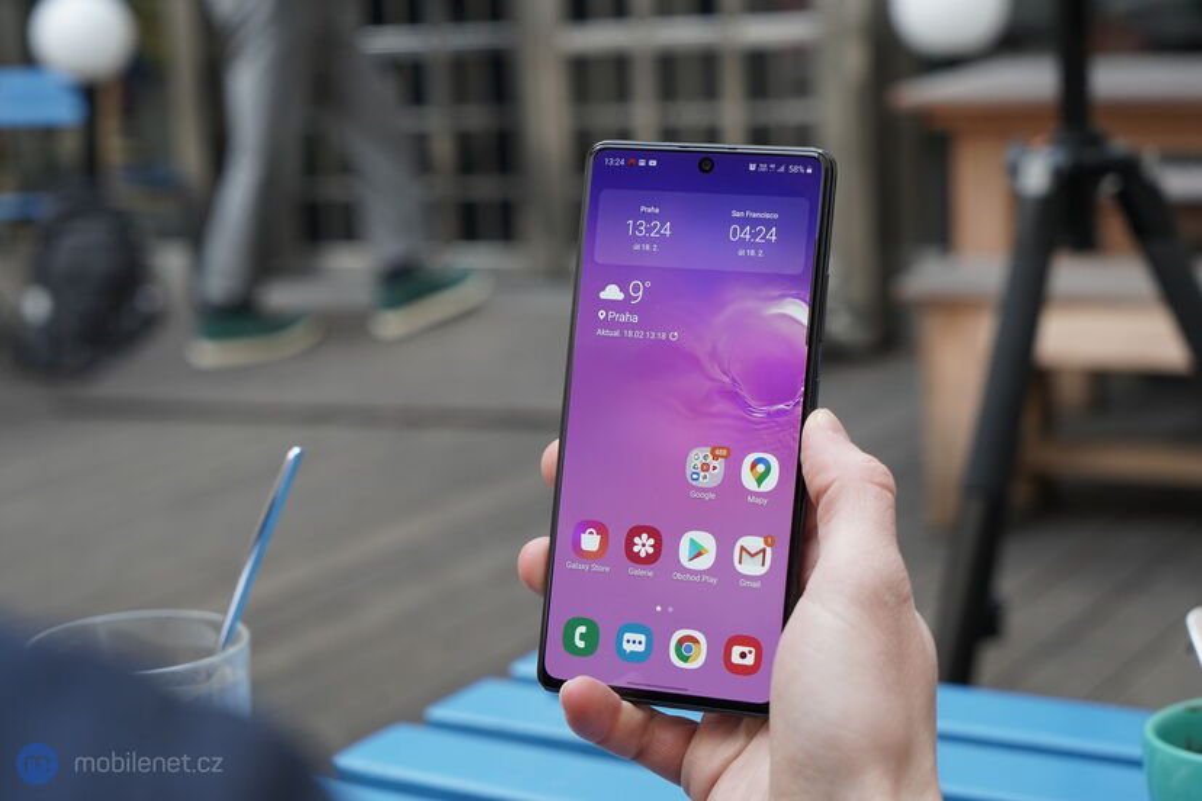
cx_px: 601
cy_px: 400
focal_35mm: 70
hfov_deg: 28.8
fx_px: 2337
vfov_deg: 19.5
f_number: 7.1
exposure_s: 1/200
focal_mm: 70
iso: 1000
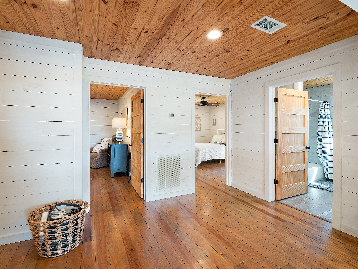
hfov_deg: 94.5
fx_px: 165
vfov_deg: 78.1
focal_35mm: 16
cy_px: 134
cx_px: 179
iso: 200
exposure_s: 1/10
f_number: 5.6
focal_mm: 8
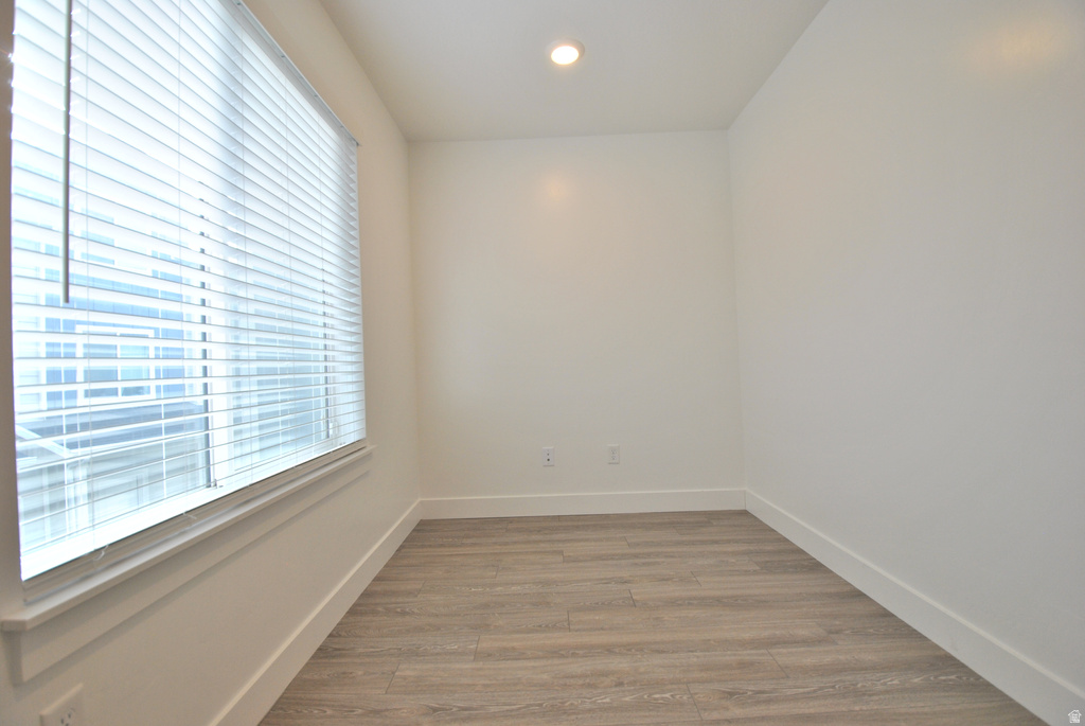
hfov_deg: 100.3
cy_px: 363
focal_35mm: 15
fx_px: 453
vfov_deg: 77.5
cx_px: 542
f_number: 4.5
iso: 200
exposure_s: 1/80
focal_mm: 10
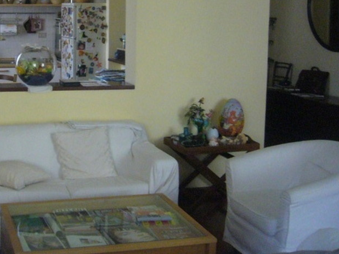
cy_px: 65
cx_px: 59
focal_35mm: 58
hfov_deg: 32.2
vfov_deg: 24.9
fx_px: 568
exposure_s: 1/20
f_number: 2.8
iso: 400
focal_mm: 5.8
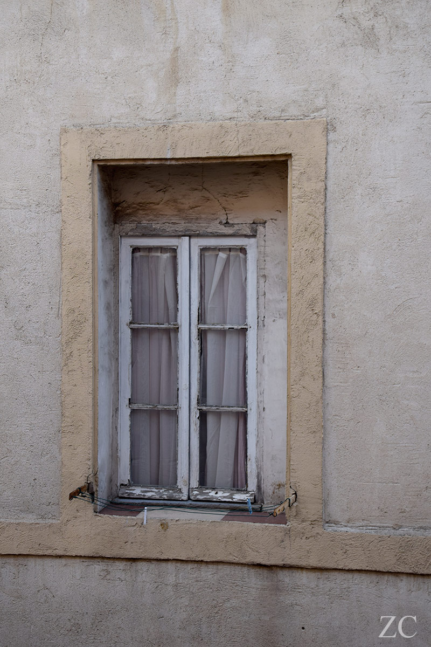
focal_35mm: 72
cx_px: 216
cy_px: 324
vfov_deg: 28.1
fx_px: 1293
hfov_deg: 18.9
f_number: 7.1
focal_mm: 48
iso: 400
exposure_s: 1/200
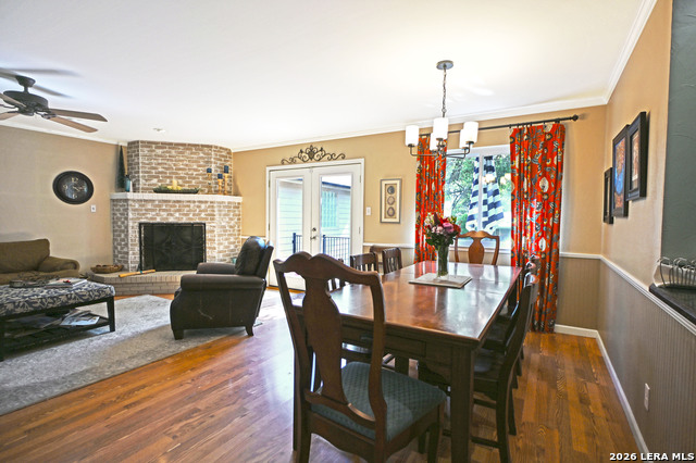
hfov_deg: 90.0
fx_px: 348
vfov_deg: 67.3
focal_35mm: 18
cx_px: 348
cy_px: 232
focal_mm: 12
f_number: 3.5
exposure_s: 1/40
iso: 64
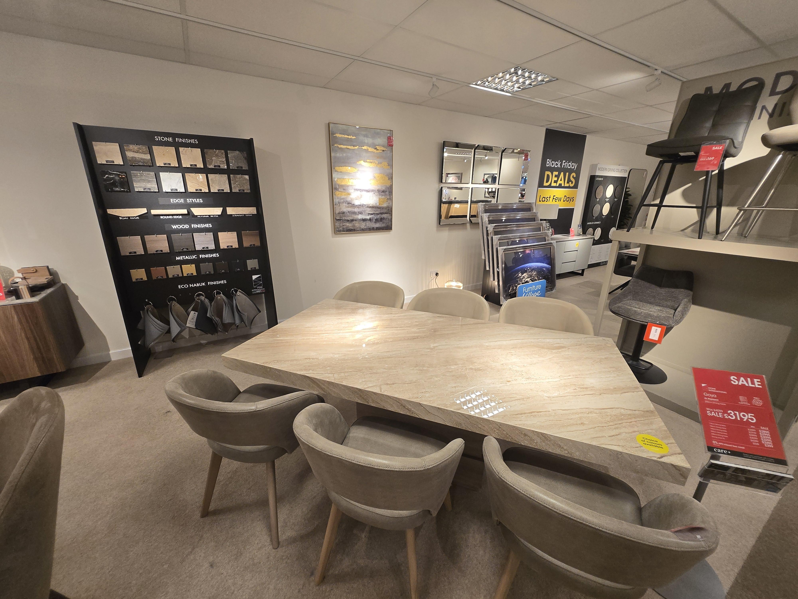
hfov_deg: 106.2
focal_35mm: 13
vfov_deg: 89.9
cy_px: 300
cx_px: 399
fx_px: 300
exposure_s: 1/50
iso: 80
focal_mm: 1.7
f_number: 2.2
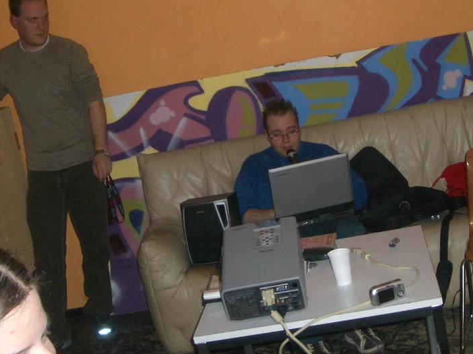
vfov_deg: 22.9
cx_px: 280
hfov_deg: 30.2
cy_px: 150
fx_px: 875
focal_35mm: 64
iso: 100
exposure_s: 1/60
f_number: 2.6
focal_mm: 5.8
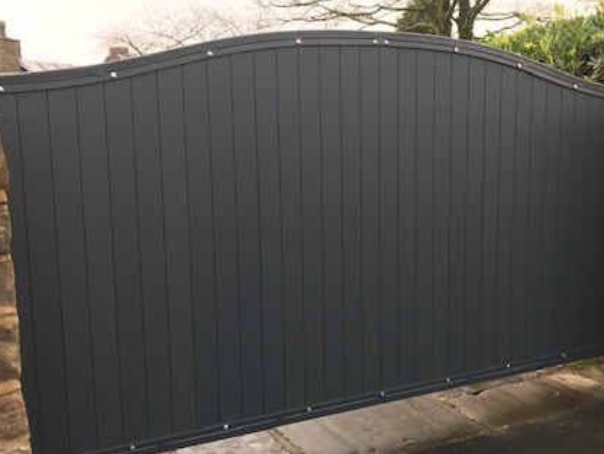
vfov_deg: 33.6
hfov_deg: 43.5
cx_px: 374
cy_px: 251
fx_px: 751
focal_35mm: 43
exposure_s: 1/100
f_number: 1.8
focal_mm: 3.99
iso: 32
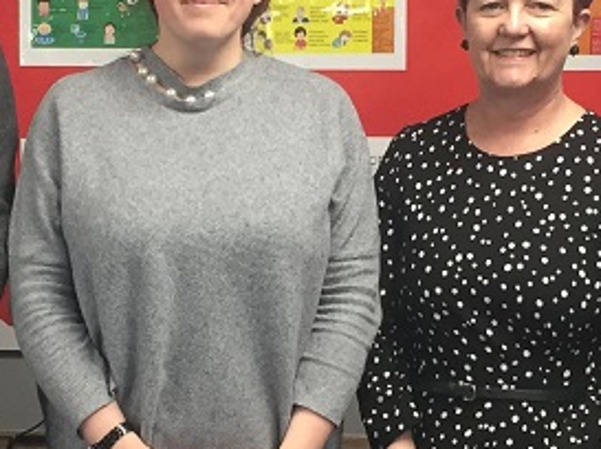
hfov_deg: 19.6
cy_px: 250
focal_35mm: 100
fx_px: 1734
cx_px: 174
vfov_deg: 14.8
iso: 100
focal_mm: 4.15
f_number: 2.2
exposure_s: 1/33
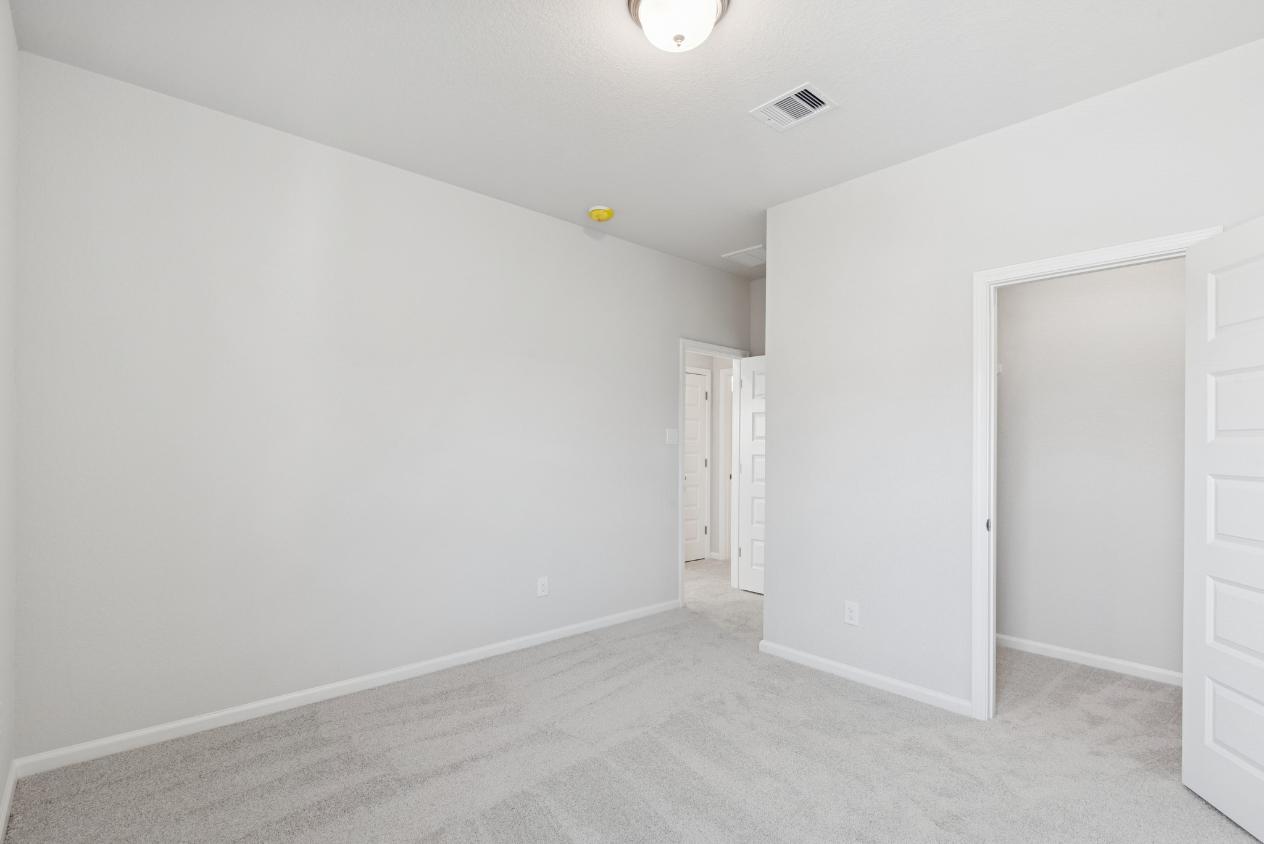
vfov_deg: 73.8
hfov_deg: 96.7
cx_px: 632
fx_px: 562
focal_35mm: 16
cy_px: 422
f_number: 9
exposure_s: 1/5
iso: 100
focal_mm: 16
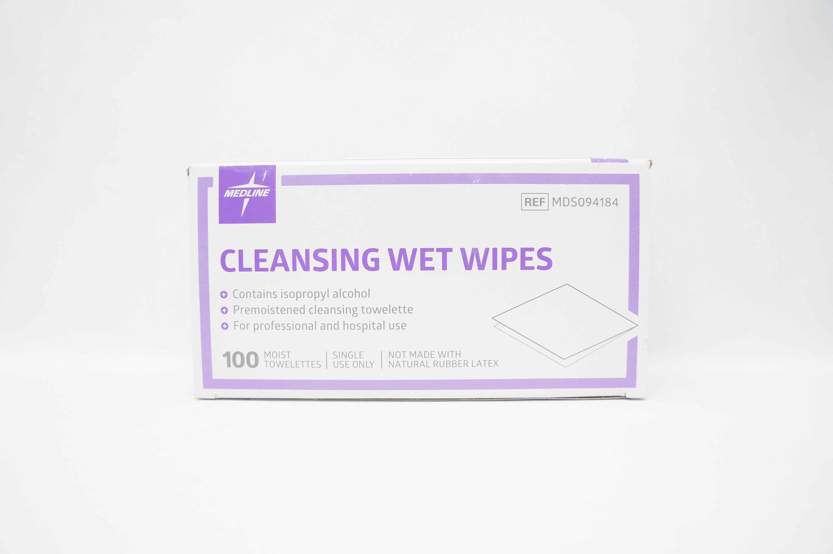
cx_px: 416
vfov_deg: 47.8
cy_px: 277
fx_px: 624
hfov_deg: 67.4
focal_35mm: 27
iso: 400
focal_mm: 18
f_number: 5
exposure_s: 1/40
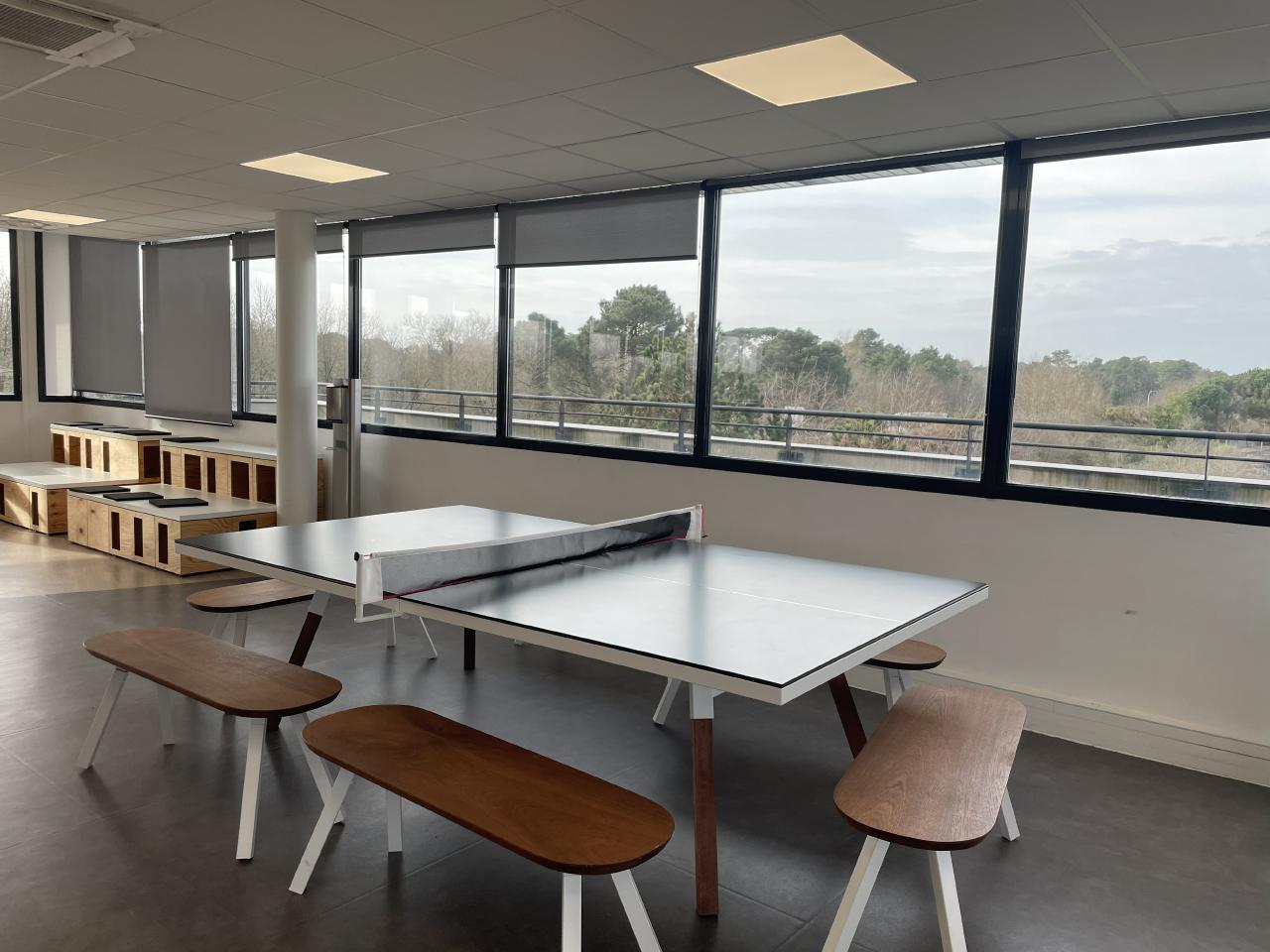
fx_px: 954
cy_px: 476
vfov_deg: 53.1
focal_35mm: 26
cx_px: 635
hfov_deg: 67.3
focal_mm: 4.2
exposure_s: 1/540
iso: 32
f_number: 1.6
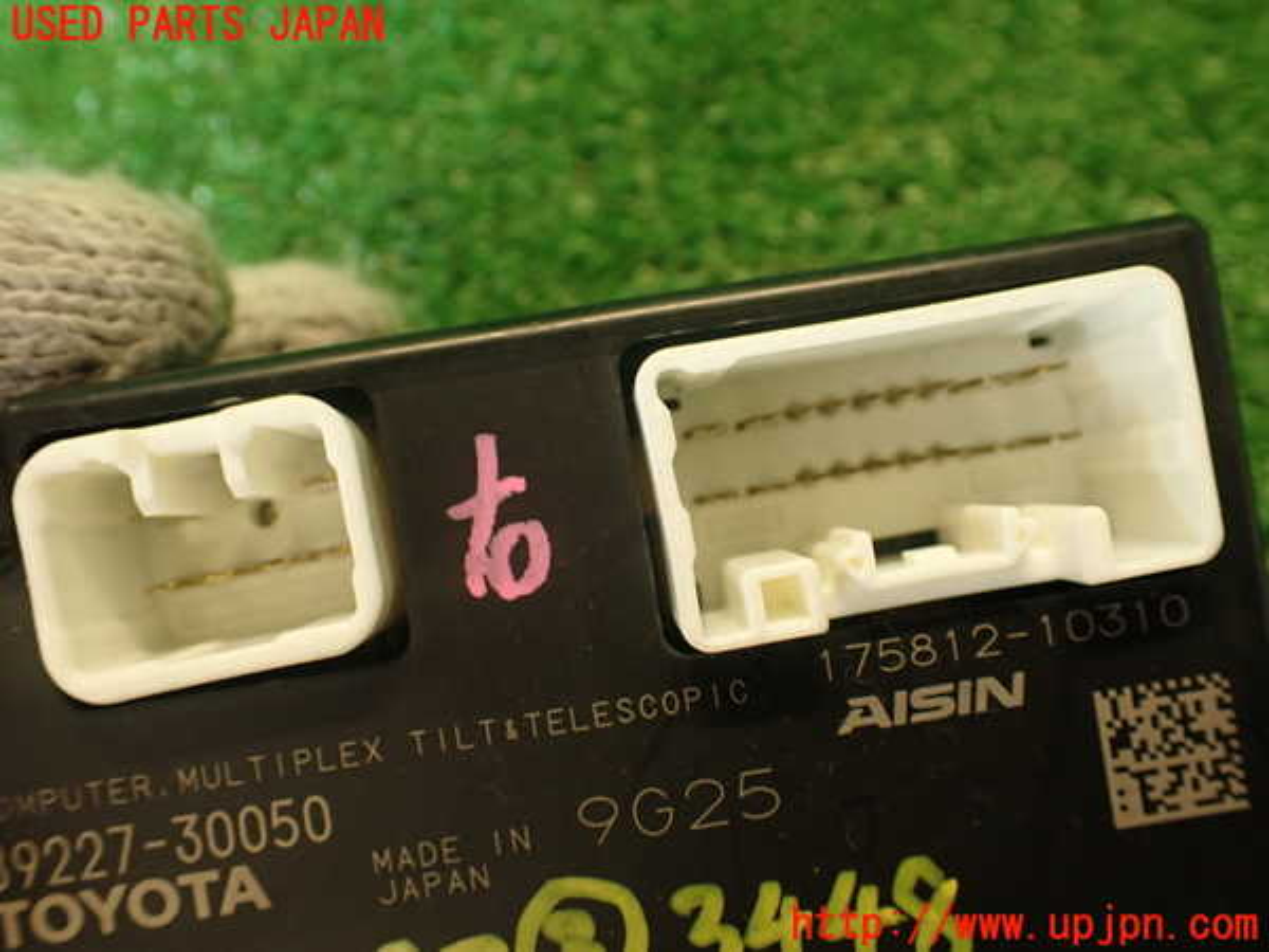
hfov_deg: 56.8
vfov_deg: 44.2
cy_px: 476
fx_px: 1173
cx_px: 634
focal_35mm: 32
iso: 250
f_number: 2.4
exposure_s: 1/30
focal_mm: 5.79
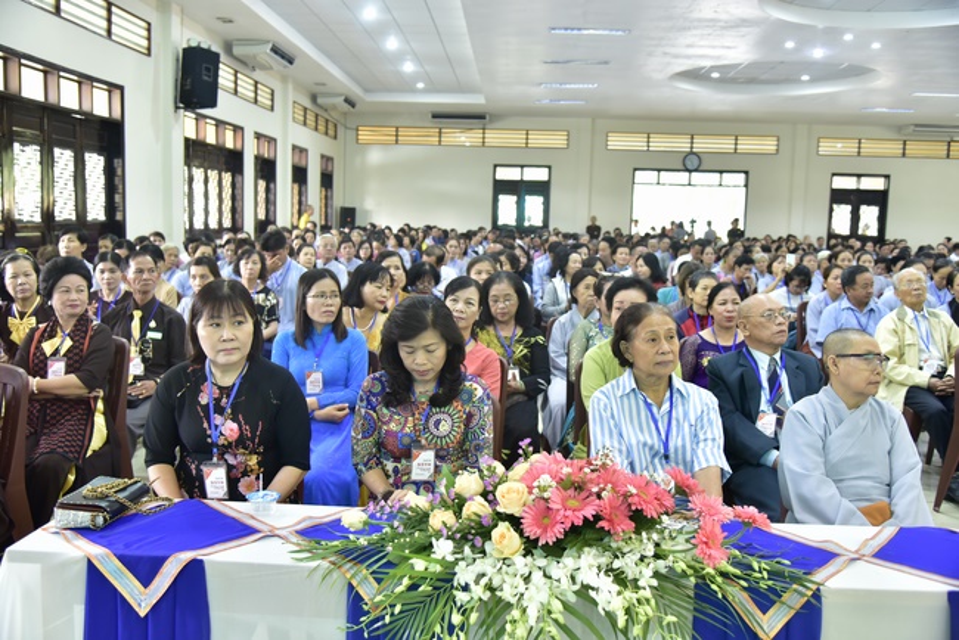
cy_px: 320
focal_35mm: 32
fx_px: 853
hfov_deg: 58.7
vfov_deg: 41.2
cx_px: 480
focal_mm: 32
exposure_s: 1/40
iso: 1600
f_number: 4
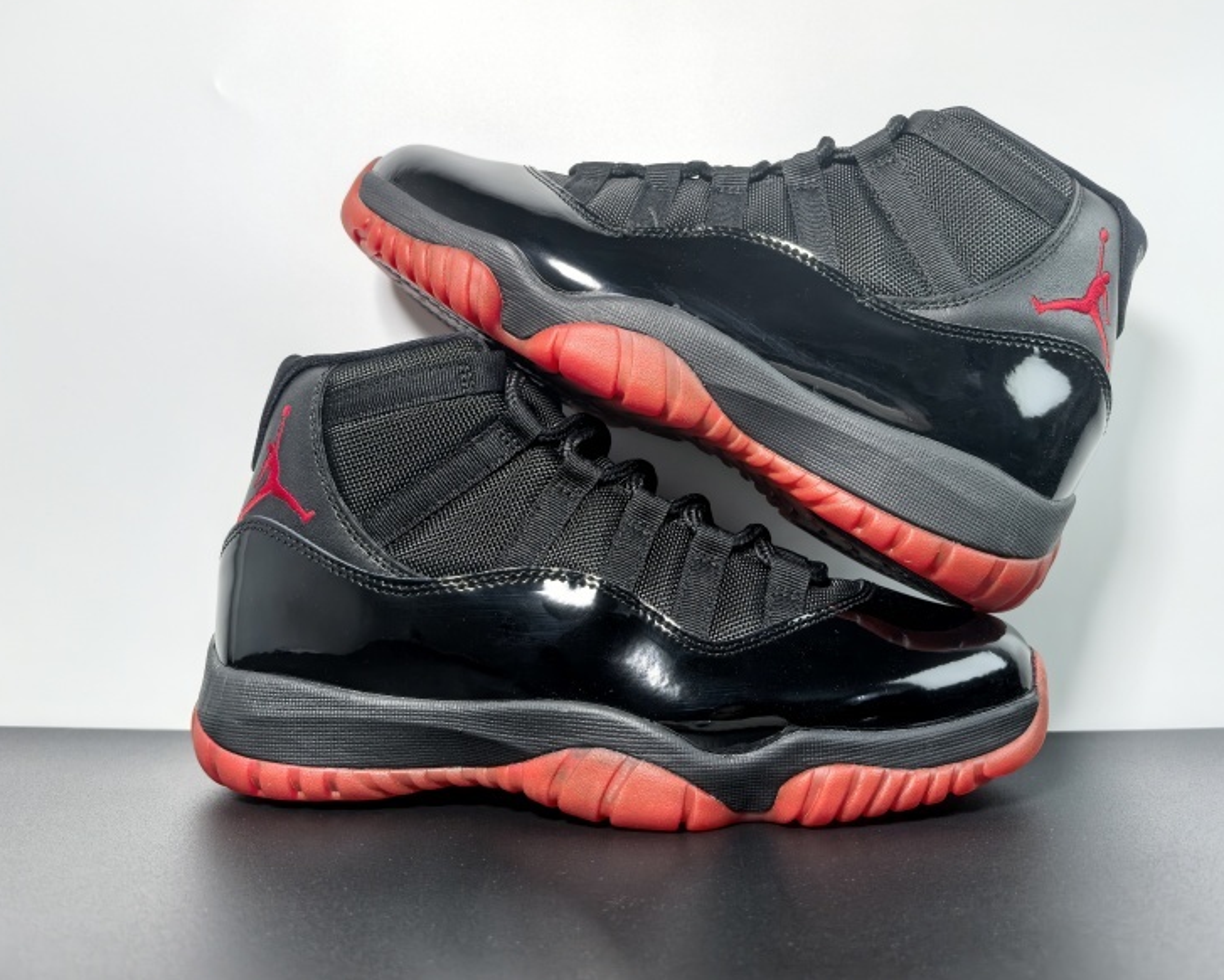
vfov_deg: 50.0
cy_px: 483
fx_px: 1051
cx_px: 638
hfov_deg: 60.4
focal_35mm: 29
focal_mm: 6.98
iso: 50
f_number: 2
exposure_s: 1/238
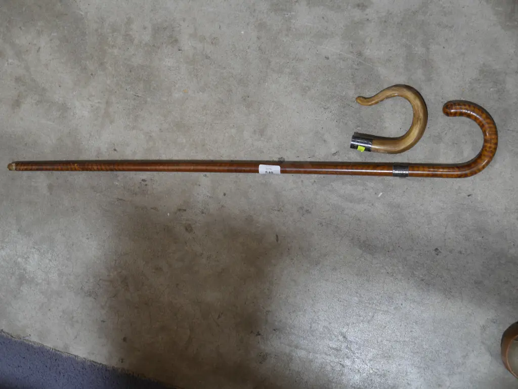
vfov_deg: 34.4
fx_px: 629
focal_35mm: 42
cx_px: 259
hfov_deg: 44.8
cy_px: 194
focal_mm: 21
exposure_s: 1/60
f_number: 4.6
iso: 250
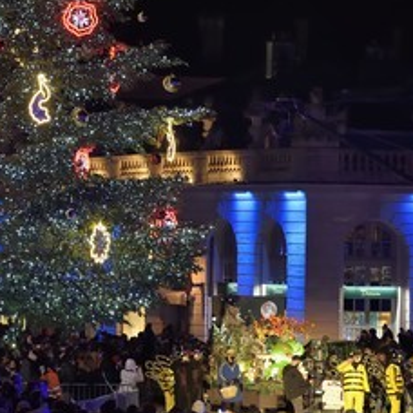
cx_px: 211
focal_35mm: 251
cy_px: 241
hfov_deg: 7.0
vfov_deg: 7.0
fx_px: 3388
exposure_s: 1/20
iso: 1600
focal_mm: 160
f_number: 6.3
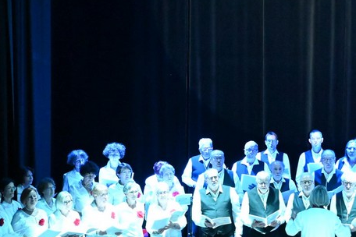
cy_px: 140
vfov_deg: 8.7
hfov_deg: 12.9
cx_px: 322
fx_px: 1562
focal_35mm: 158
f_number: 4.5
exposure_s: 1/50
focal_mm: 50
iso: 12800
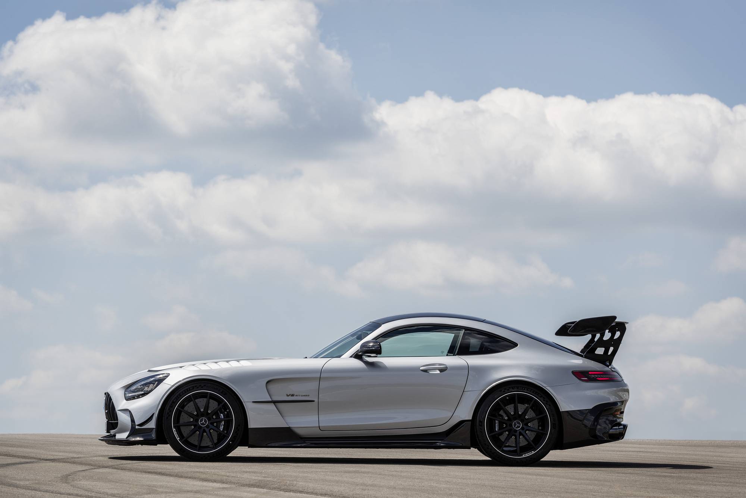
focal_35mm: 150
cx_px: 373
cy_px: 249
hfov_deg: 13.7
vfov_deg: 9.1
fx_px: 3108
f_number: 8
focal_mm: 150
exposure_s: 1/320
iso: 100
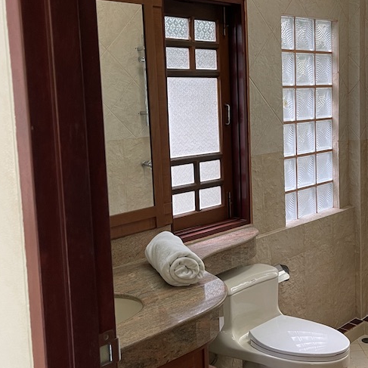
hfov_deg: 32.5
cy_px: 157
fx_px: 613
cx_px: 295
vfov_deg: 33.3
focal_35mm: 51
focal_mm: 5.1
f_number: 1.6
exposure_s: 1/50
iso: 100
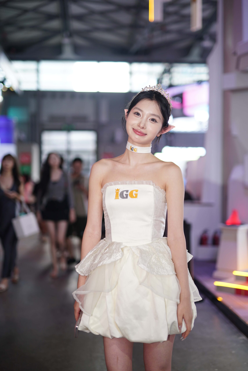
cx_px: 124
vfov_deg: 39.6
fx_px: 516
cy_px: 186
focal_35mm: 50
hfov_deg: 27.0
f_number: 1.4
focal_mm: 50
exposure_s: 1/250
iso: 160
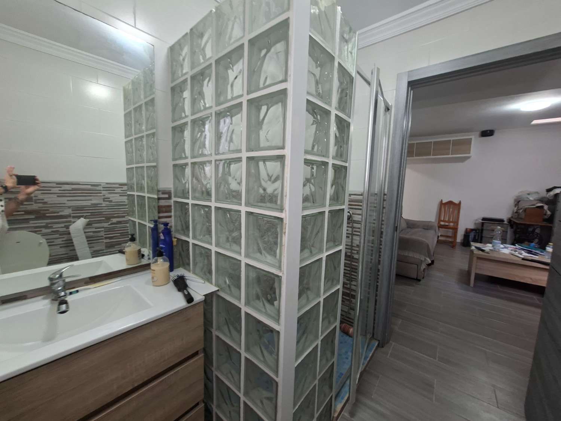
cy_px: 210
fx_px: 211
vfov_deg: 89.9
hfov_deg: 106.2
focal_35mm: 13
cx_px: 280
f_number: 2.2
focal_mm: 1.74
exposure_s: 1/24
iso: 200
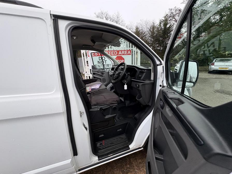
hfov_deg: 102.1
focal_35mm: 14
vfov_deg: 85.7
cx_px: 116
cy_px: 87
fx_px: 94
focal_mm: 2.22
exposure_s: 1/122
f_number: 2.2
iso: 80
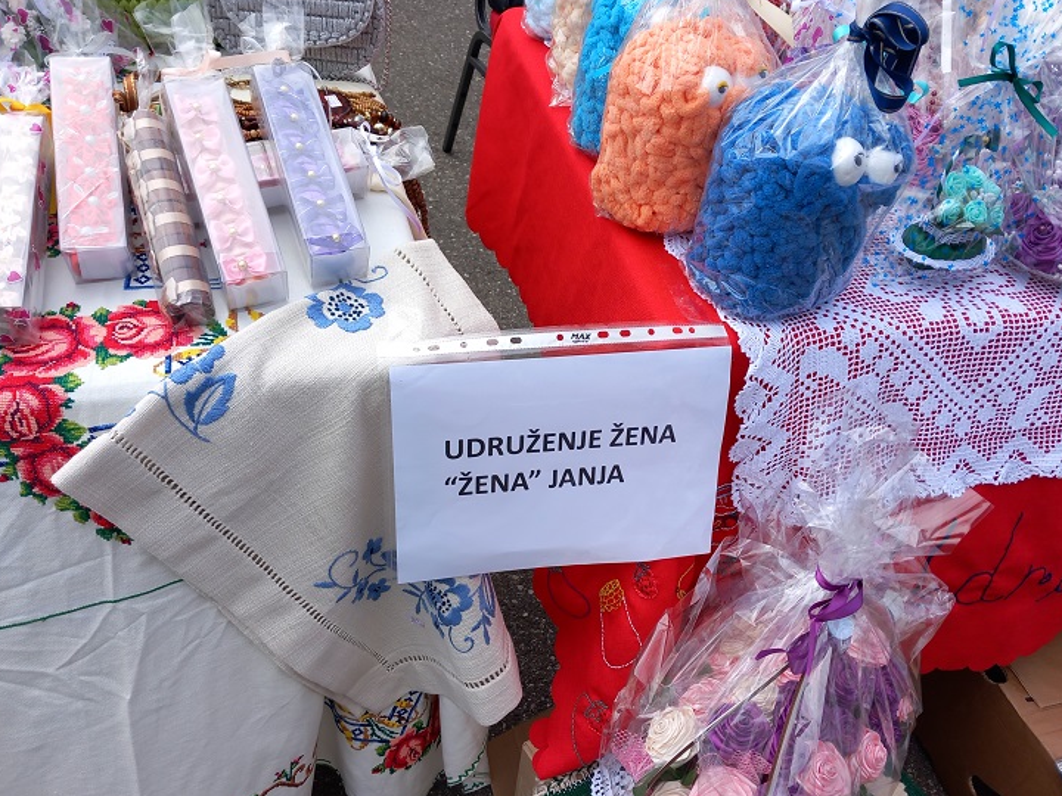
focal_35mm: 30
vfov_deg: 46.8
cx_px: 559
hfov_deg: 59.9
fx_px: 920
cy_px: 405
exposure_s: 1/335
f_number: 1.8
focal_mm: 4
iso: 20
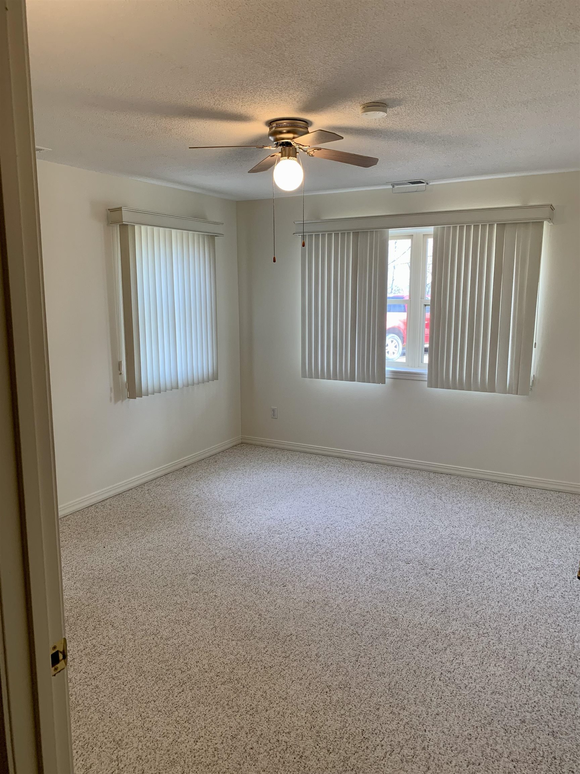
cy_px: 387
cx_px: 290
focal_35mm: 26
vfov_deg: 67.3
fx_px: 581
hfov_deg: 53.1
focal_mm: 4.25
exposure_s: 1/120
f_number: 1.8
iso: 80
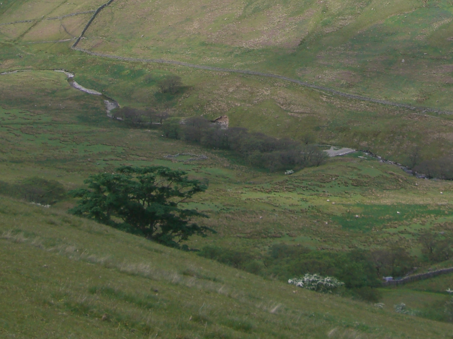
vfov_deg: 15.5
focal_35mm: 92
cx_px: 384
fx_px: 1204
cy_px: -60
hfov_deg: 21.0
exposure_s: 1/160
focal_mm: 7.9
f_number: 5.6
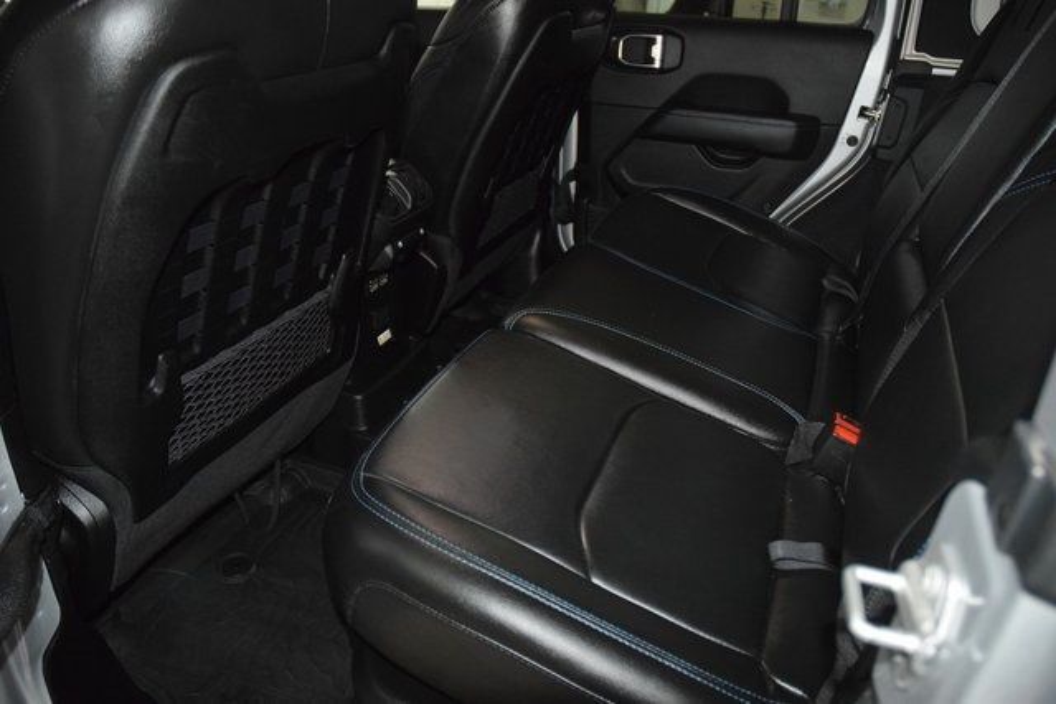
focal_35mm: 27
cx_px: 528
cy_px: 352
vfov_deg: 48.0
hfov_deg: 67.4
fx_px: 792
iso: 3200
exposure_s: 1/125
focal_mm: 18
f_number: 3.5
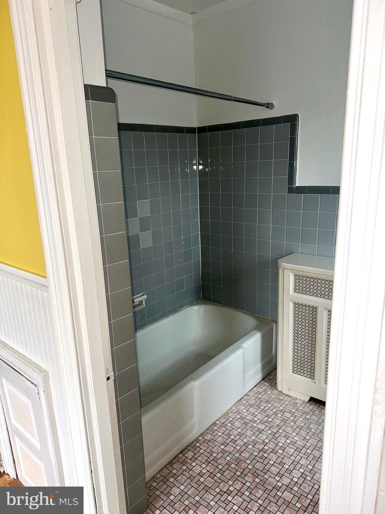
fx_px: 356
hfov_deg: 56.8
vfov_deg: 71.6
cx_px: 192
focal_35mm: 24
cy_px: 257
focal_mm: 6.76
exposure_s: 1/17
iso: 100
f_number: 1.78
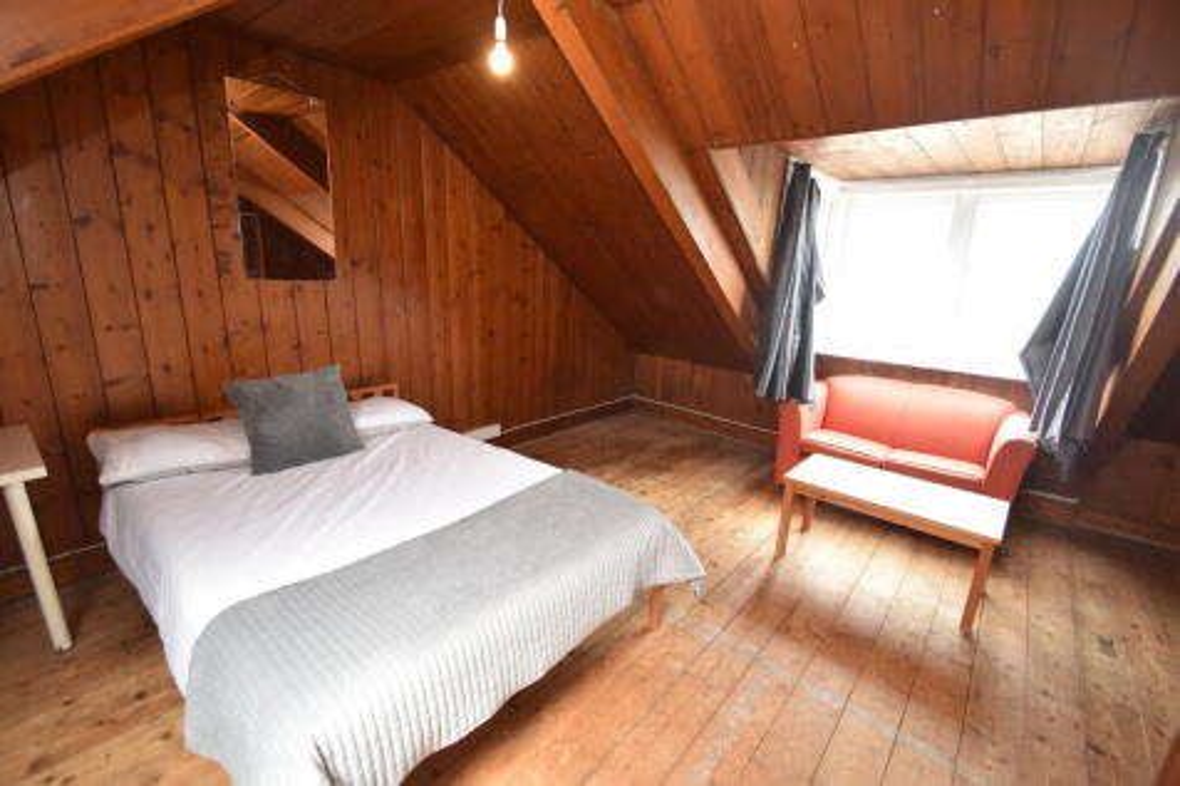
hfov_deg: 100.4
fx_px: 491
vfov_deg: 77.3
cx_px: 590
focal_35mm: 15
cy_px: 393
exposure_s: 1/100
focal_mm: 10
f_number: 5
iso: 800
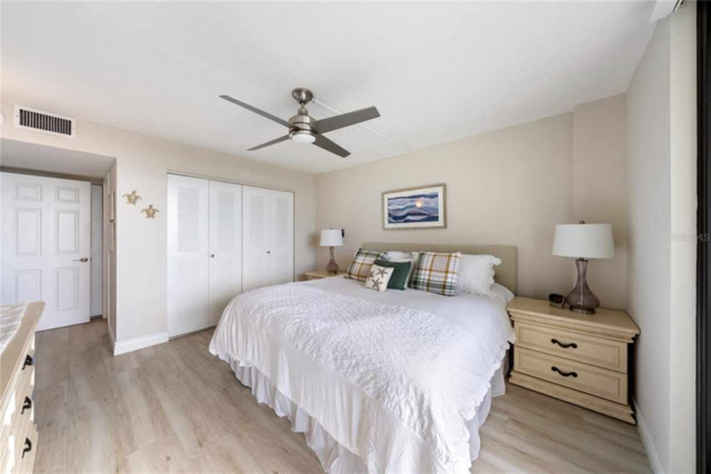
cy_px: 237
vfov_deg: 90.0
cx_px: 356
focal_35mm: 12
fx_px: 237
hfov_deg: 112.6
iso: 200
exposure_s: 1/4
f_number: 9
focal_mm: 12
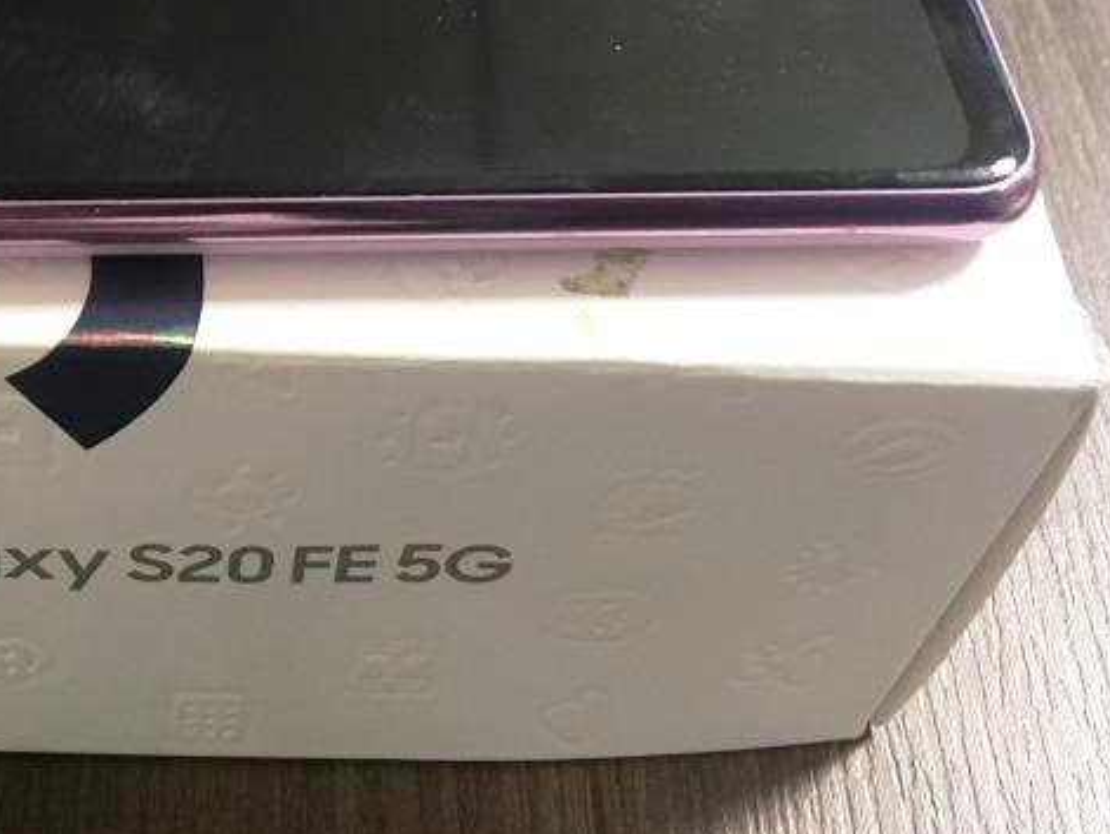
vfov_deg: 23.2
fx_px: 2022
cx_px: -33
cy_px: 262
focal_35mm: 63
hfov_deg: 28.5
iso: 200
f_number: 2.2
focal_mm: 4.15
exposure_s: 1/20
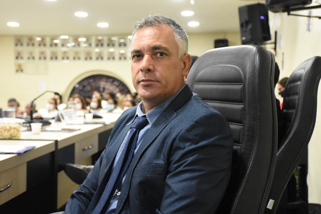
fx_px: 508
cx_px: 160
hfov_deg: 35.0
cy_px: 107
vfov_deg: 23.8
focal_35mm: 57
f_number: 4.2
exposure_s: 1/100
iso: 6400
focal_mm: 38
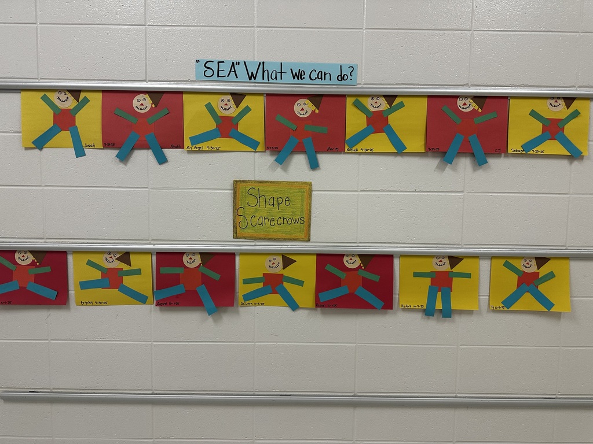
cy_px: 222
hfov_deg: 71.6
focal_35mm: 24
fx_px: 411
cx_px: 296
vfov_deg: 56.8
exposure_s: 1/120
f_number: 1.78
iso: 200
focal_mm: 6.86
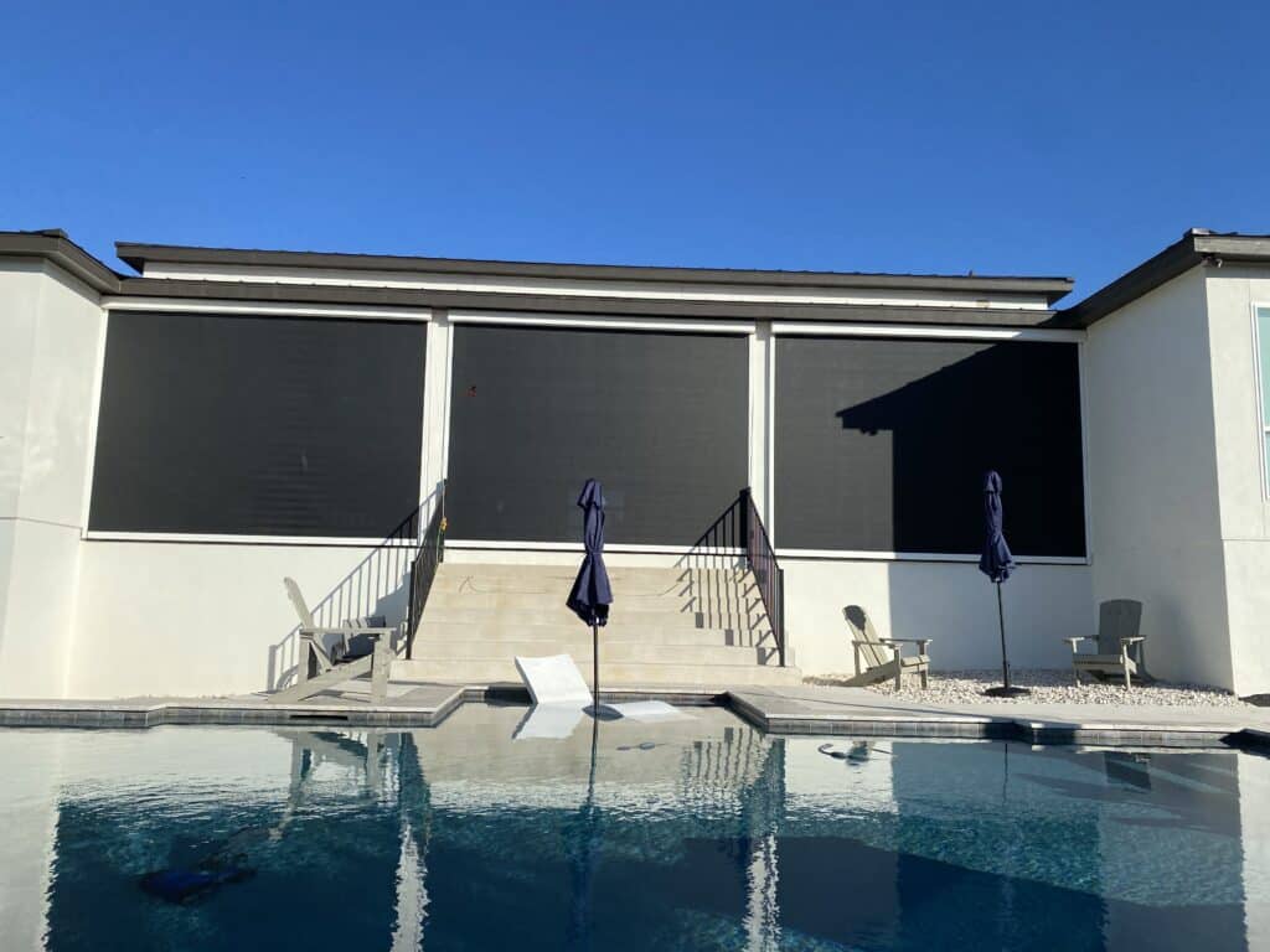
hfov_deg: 67.3
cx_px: 635
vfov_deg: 53.1
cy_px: 476
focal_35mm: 26
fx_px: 954
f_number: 1.8
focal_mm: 4.25
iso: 32
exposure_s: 1/3497
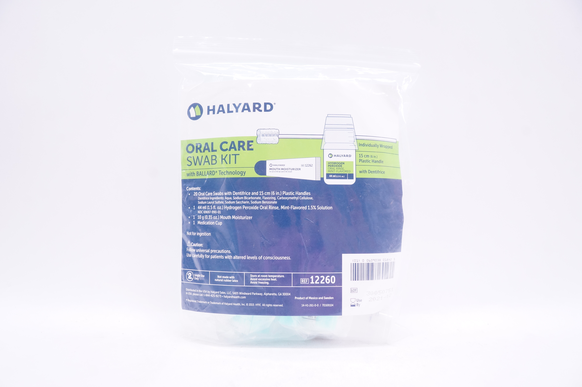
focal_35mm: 27
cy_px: 194
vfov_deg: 47.8
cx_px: 291
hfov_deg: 67.4
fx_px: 436
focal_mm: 18
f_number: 9
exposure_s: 1/40
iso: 800
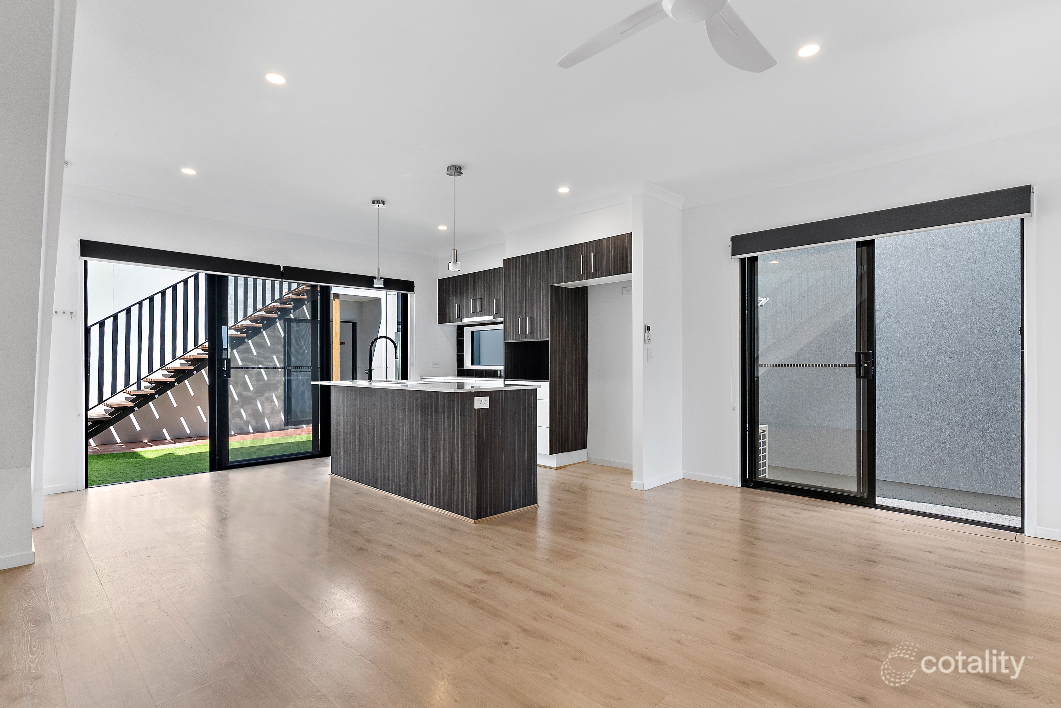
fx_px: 531
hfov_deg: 90.0
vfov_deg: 67.5
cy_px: 354
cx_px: 530
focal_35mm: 18
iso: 400
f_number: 8
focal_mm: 18
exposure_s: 1/20
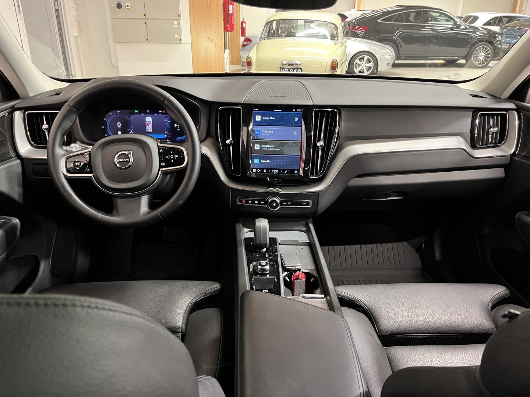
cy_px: 198
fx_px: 398
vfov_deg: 53.1
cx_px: 265
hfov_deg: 67.3
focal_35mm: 26
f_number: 1.6
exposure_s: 1/33
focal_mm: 5.1
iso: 500
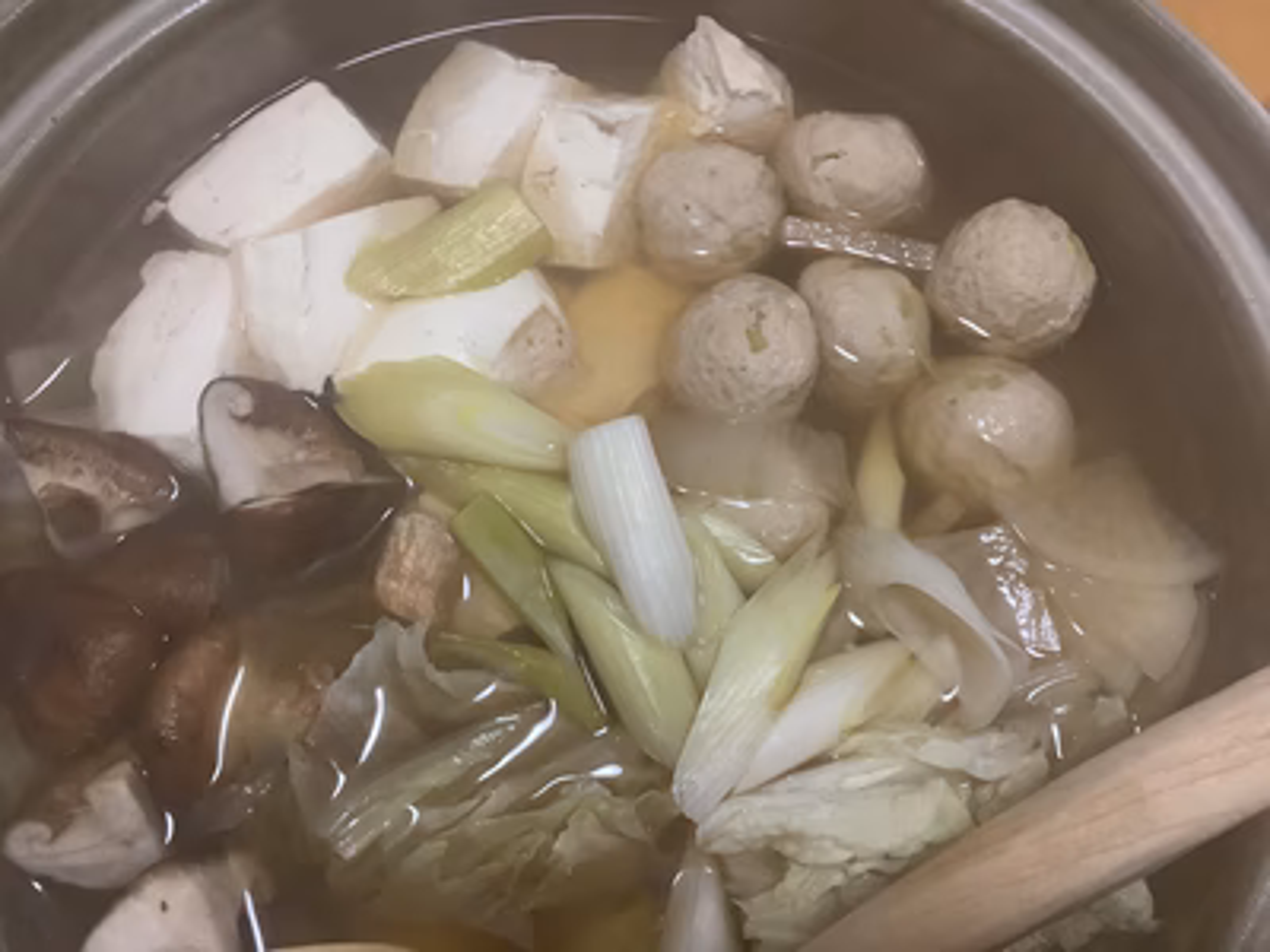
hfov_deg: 58.4
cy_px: 476
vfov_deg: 45.4
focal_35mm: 31
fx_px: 1137
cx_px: 635
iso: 320
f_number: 2.4
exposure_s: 1/60
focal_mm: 3.3
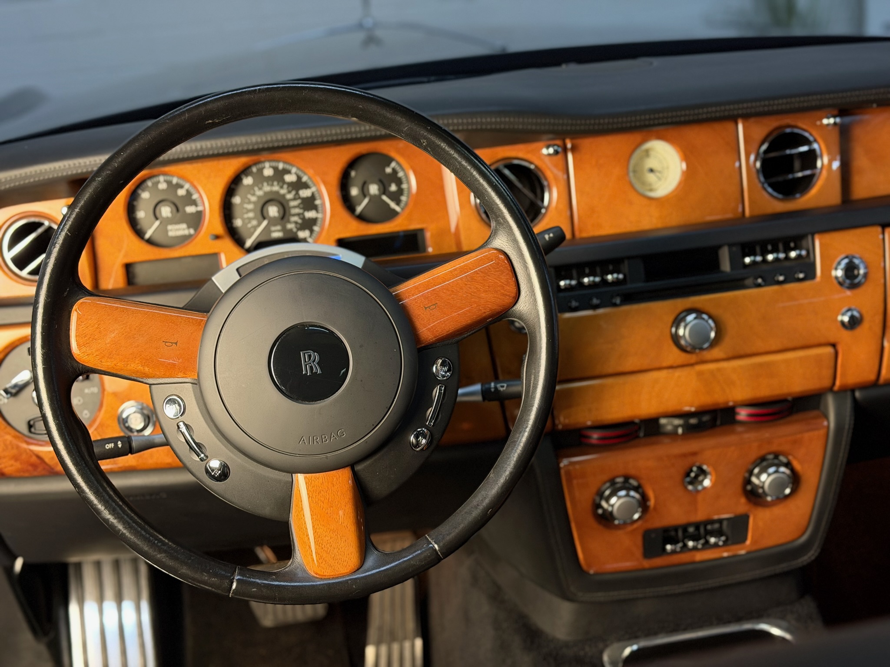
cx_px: 445
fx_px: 1234
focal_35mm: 48
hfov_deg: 39.7
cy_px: 334
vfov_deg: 30.3
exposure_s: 1/33
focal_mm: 6.76
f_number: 1.78
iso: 500
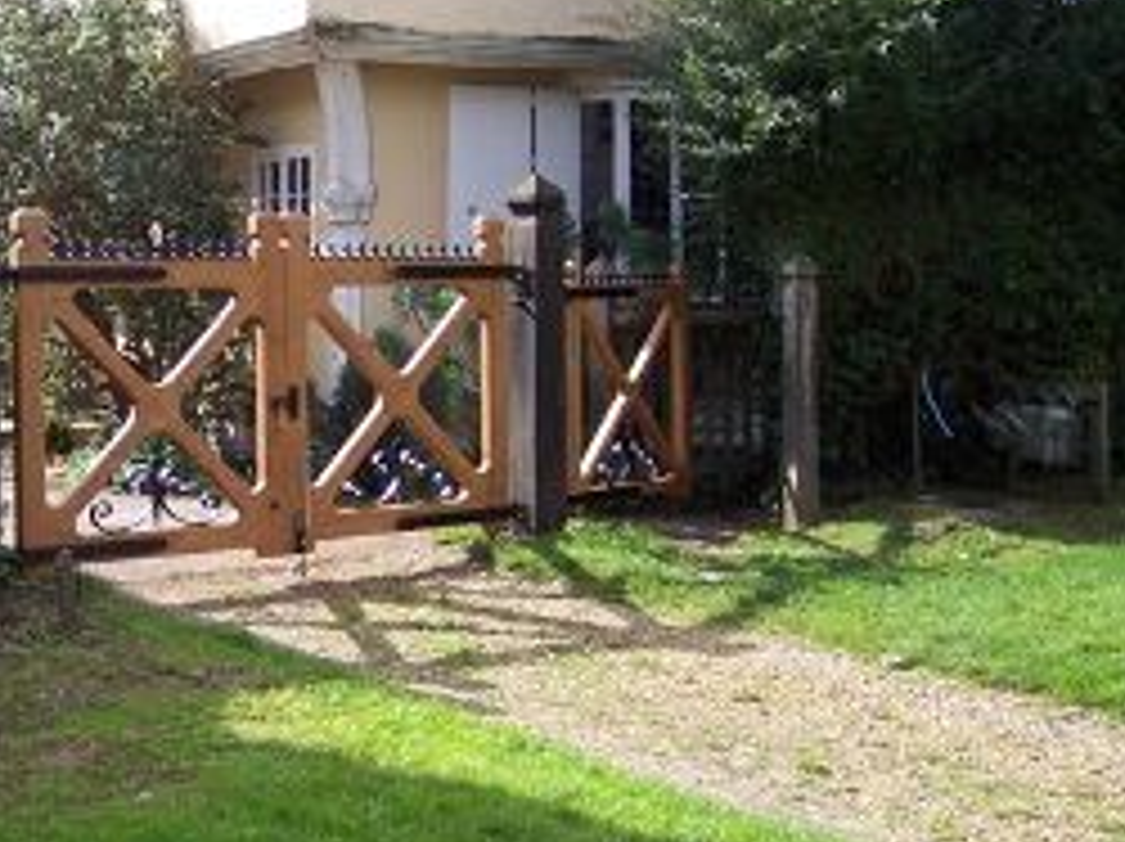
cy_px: 320
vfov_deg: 23.9
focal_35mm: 61
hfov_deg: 31.3
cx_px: 308
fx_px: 1981
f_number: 2.8
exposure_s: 1/700
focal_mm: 8
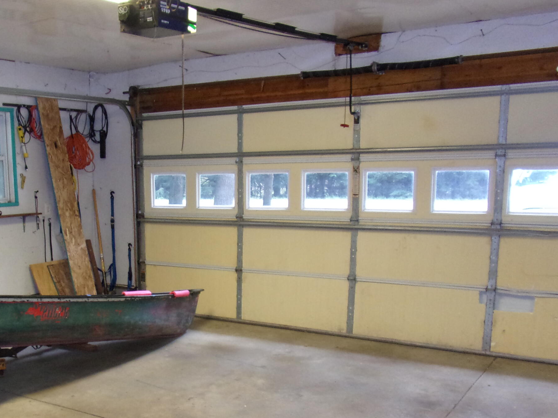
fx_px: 645
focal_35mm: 40
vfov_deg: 35.3
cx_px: 155
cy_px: 304
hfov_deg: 45.5
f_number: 3.3
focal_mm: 4.3
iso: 202
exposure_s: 1/19
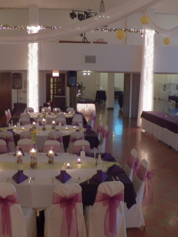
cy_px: 118
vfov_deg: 49.0
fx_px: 260
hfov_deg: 37.6
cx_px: 75
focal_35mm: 38
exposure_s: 1/30
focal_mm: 4.9
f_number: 2.8
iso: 320
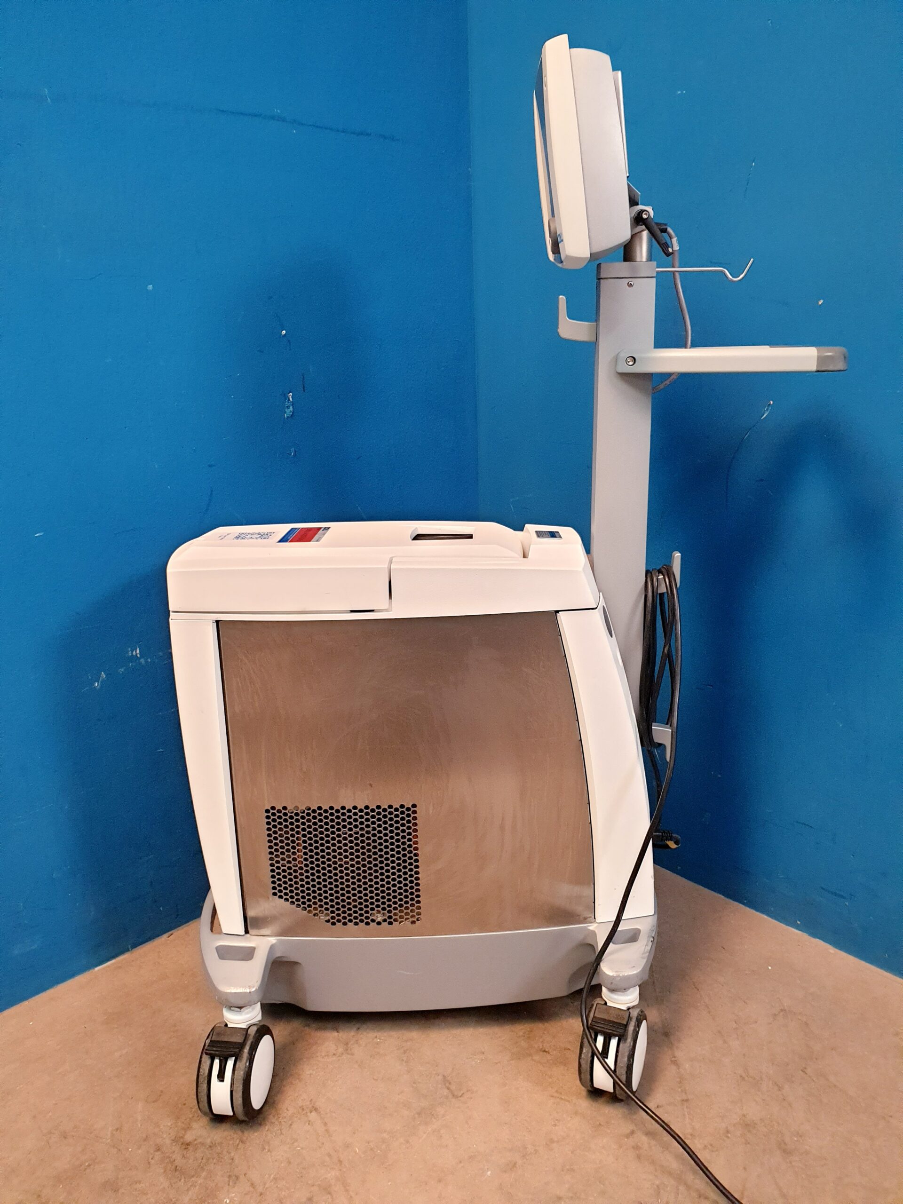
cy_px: 602
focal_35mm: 26
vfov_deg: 67.3
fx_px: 904
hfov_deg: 53.1
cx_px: 452
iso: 320
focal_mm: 4.3
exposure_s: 1/50
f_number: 2.4
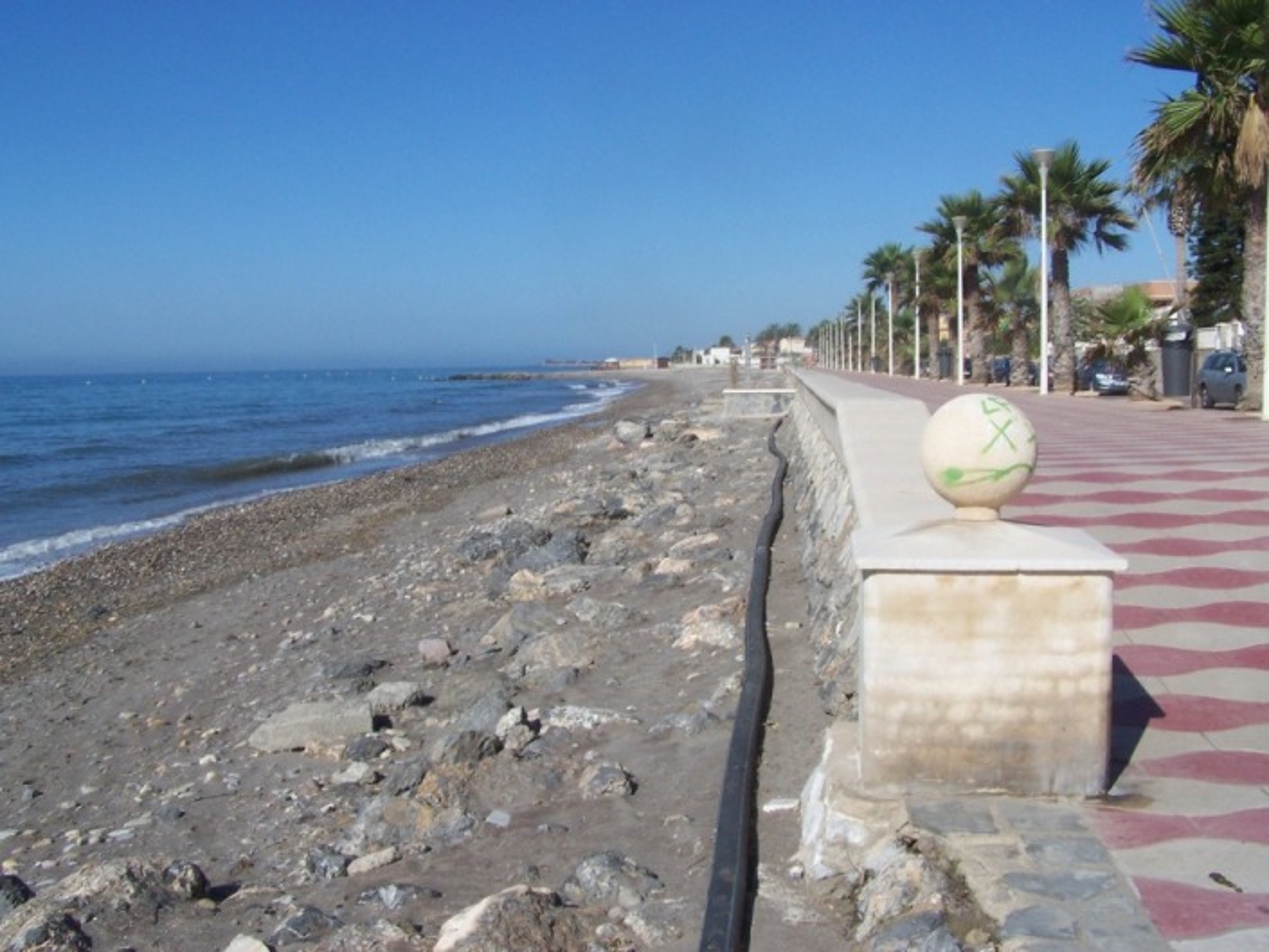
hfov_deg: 49.0
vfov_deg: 37.7
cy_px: 476
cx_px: 634
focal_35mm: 38
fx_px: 1393
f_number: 5.6
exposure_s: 1/750
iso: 80
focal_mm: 6.3
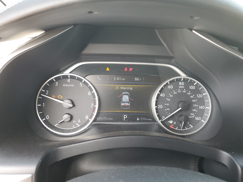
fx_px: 183
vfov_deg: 53.1
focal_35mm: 26
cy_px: 91
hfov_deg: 67.3
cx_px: 122
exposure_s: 1/120
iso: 90
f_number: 1.5
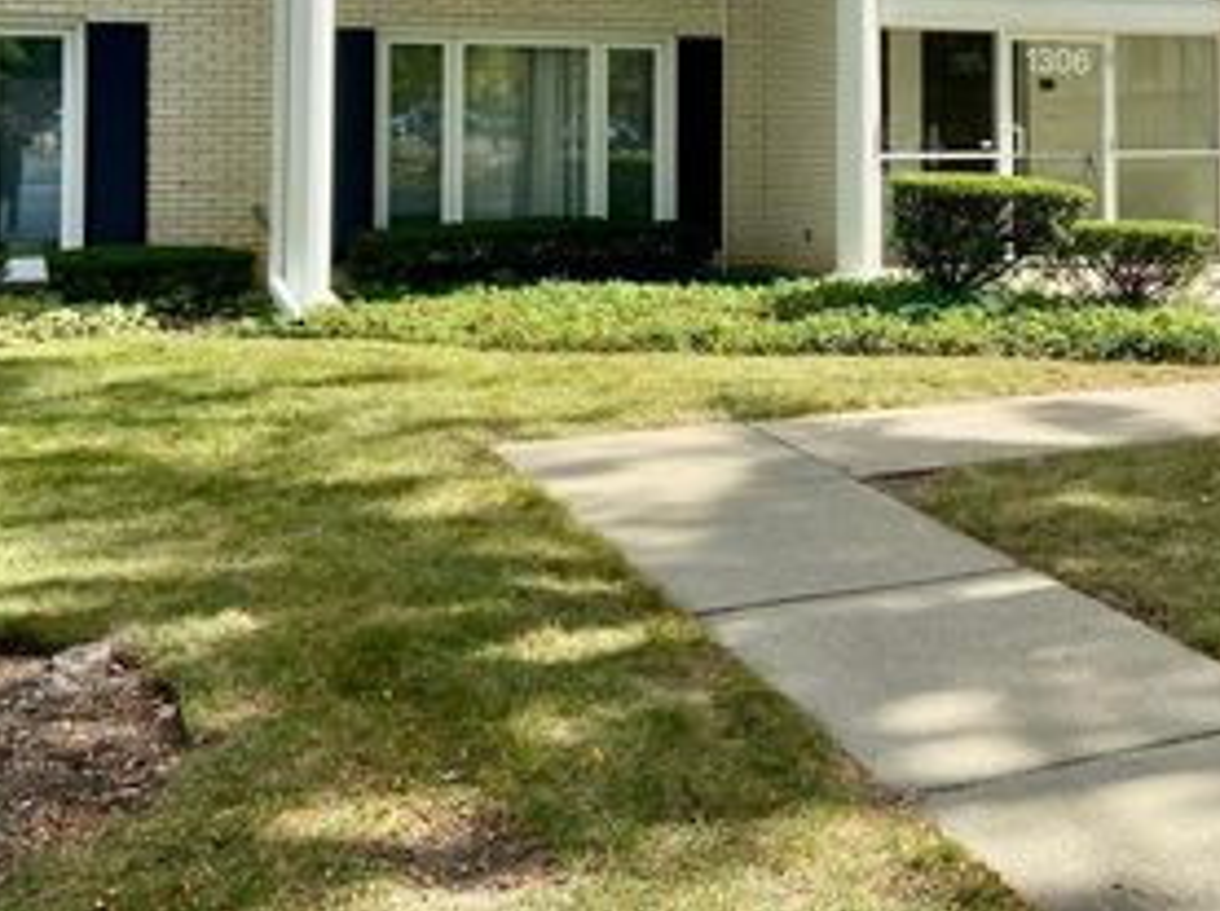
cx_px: 859
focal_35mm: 47
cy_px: 95
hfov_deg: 39.8
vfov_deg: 29.6
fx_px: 1654
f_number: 1.8
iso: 32
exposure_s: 1/2141
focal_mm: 4.25
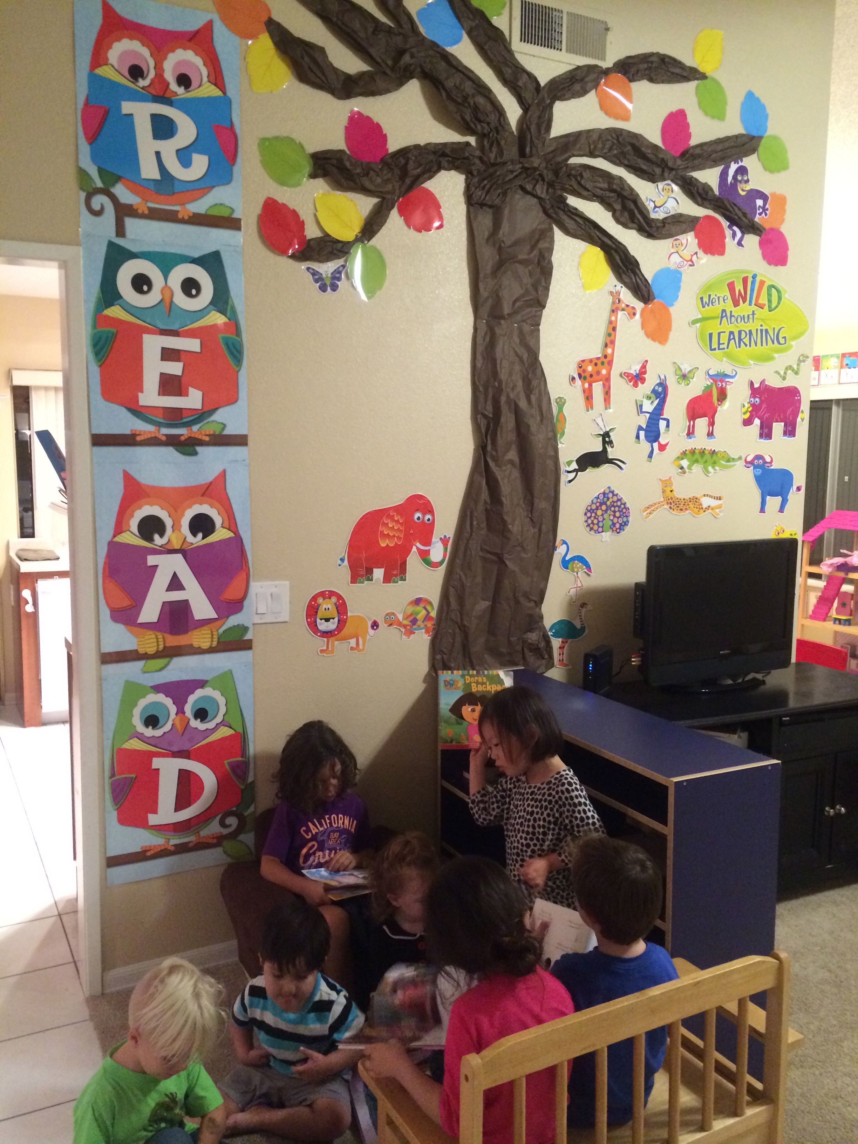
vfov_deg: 60.0
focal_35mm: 30
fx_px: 991
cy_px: 572
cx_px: 429
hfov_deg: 46.8
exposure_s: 1/15
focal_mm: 4.12
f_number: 2.2
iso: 320
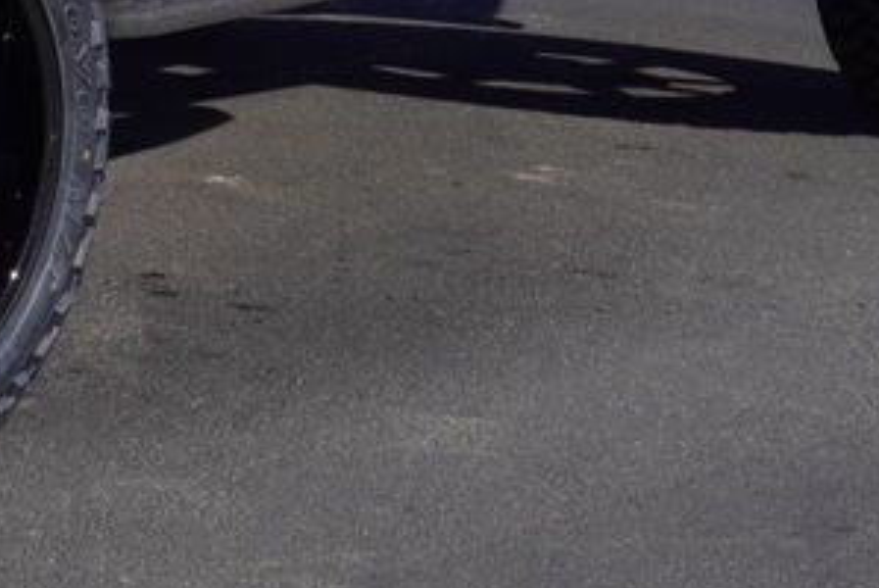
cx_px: -188
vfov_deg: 7.6
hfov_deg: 11.2
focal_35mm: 180
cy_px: -223
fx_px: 4392
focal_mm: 35
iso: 100
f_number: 11
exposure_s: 1/200
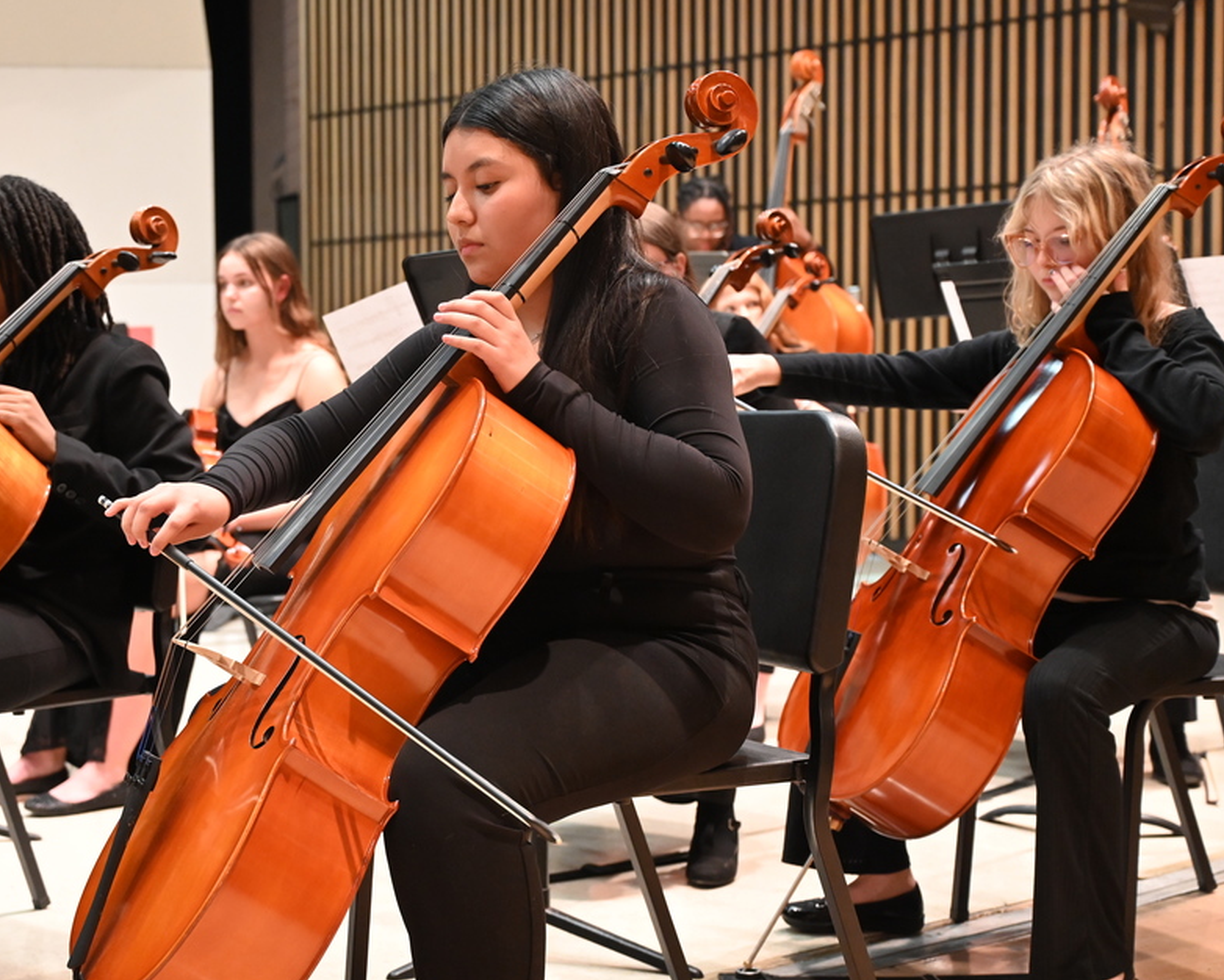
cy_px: 506
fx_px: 1957
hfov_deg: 34.5
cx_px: 437
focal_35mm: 54
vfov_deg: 28.1
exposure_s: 1/60
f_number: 4
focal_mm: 44
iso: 4500
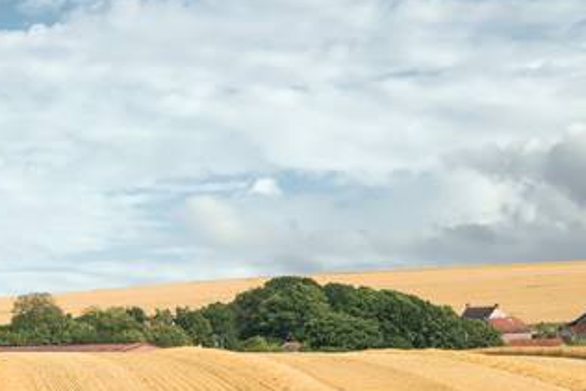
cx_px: -290
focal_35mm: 213
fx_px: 3469
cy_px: 397
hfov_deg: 9.4
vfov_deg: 6.4
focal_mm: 62
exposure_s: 1/400
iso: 160
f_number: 9
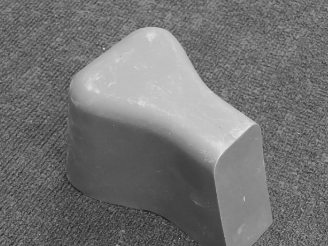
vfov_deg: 19.6
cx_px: 163
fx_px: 711
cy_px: 142
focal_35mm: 75
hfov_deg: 26.0
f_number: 2.2
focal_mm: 7.5
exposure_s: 1/33
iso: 800
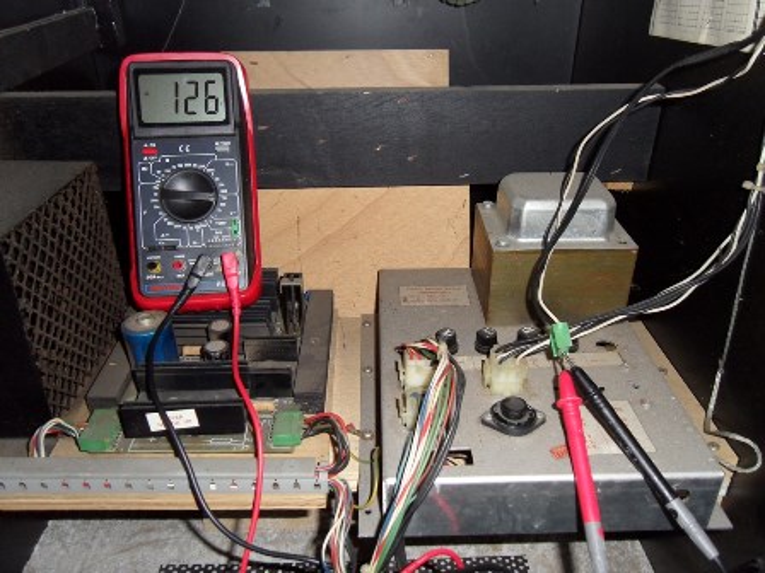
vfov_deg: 49.7
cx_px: 382
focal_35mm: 28
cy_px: 286
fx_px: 619
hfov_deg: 63.4
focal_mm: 5
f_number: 3.4
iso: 200
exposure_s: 1/45
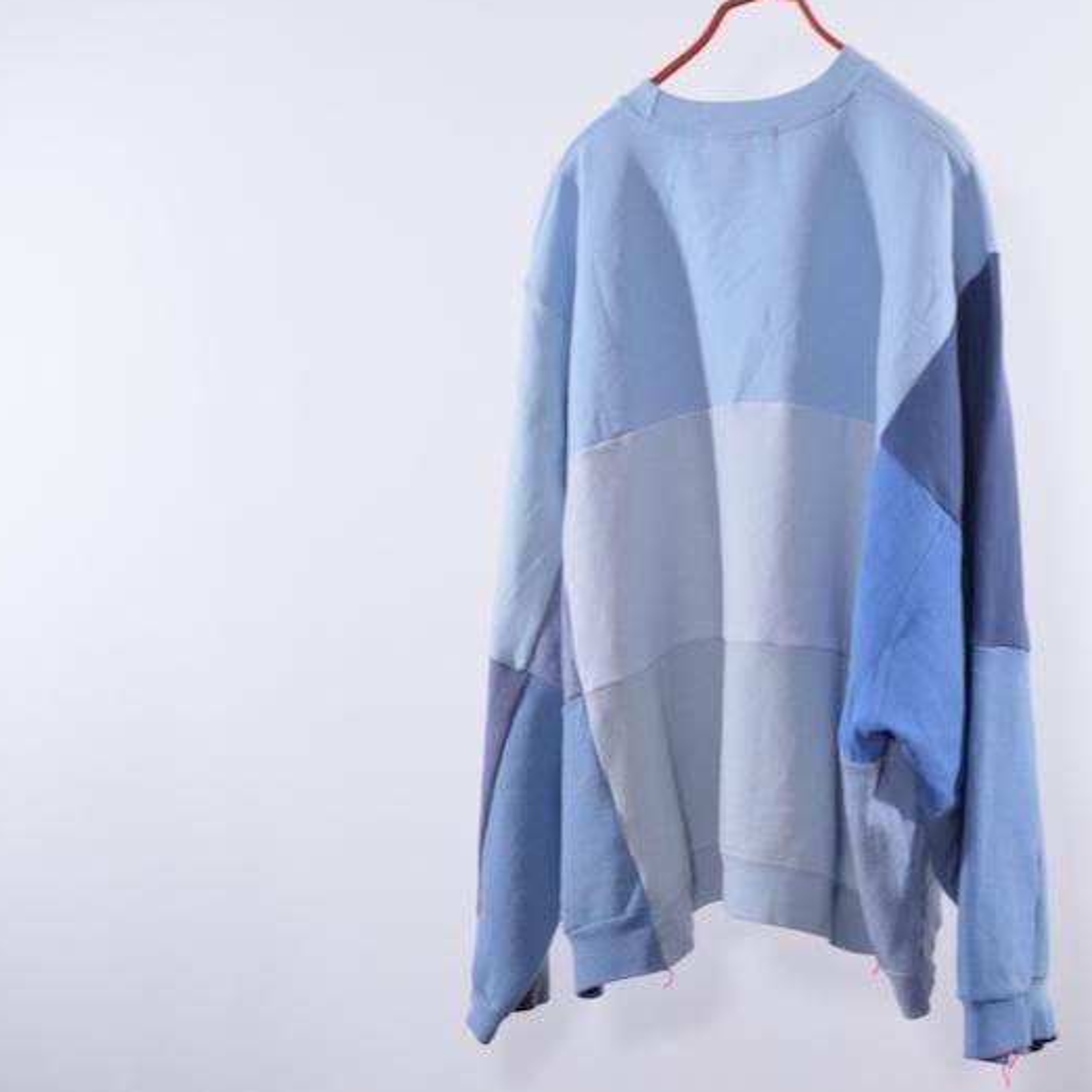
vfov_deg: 22.2
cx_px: 745
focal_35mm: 78
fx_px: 2784
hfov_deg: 22.1
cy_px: 540
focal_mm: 40
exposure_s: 1/80
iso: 800
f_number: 4
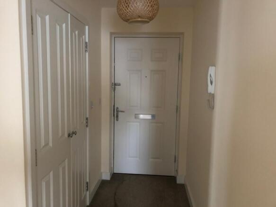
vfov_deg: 49.7
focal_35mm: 28
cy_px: 104
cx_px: 138
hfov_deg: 63.5
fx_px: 223
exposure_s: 1/4
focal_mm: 3.99
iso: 100
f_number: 1.8
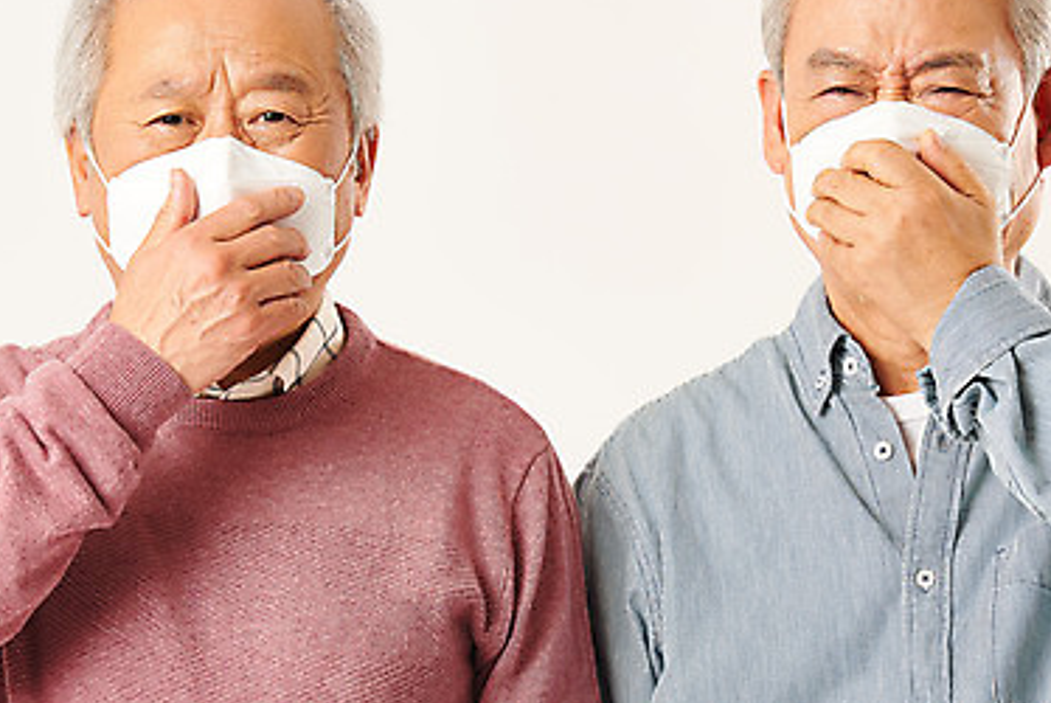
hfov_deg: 6.8
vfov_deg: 4.5
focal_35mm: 304
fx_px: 8882
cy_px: 318
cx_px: 575
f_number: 8
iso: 100
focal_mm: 190
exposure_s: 1/125
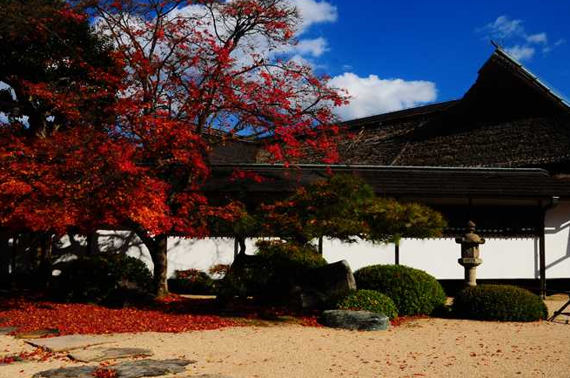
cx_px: 317
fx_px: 521
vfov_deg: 39.8
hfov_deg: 57.2
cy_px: 179
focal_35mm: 33
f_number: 13
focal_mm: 18
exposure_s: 1/640
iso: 400
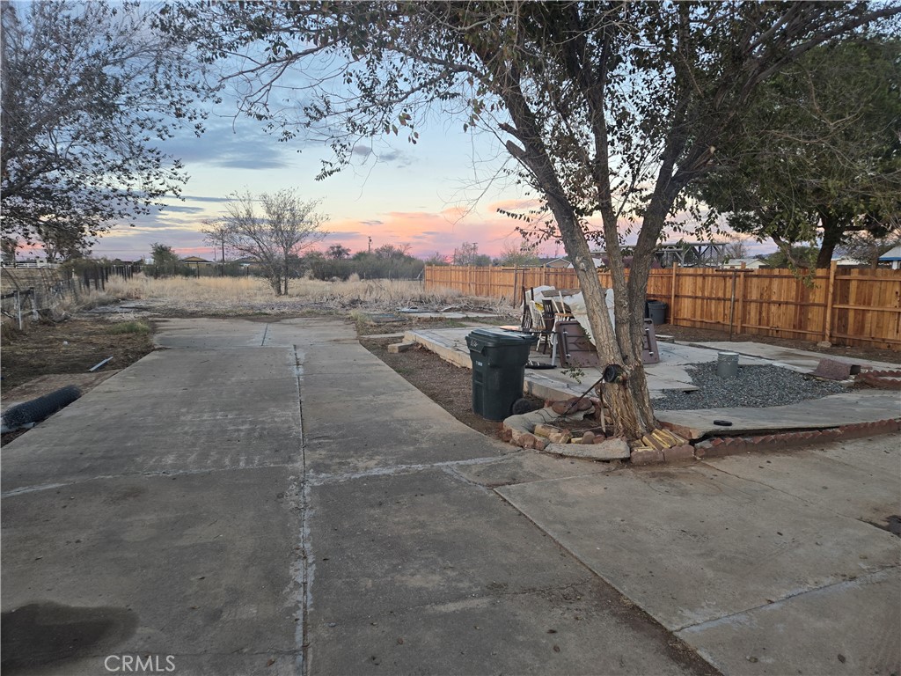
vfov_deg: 58.9
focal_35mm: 23
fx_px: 599
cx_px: 450
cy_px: 338
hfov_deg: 73.9
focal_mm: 5.4
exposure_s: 1/180
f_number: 1.8
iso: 50
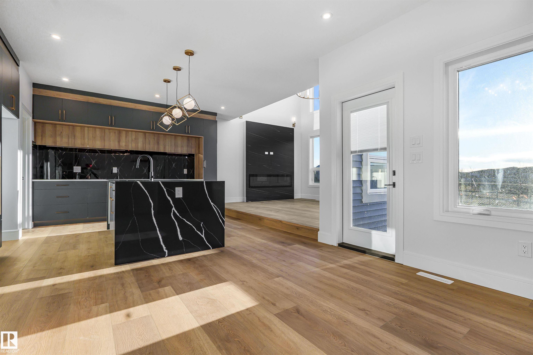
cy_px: 178
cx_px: 266
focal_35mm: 16
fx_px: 244
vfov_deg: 72.1
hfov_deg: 95.0
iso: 200
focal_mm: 11
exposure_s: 1/10
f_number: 11
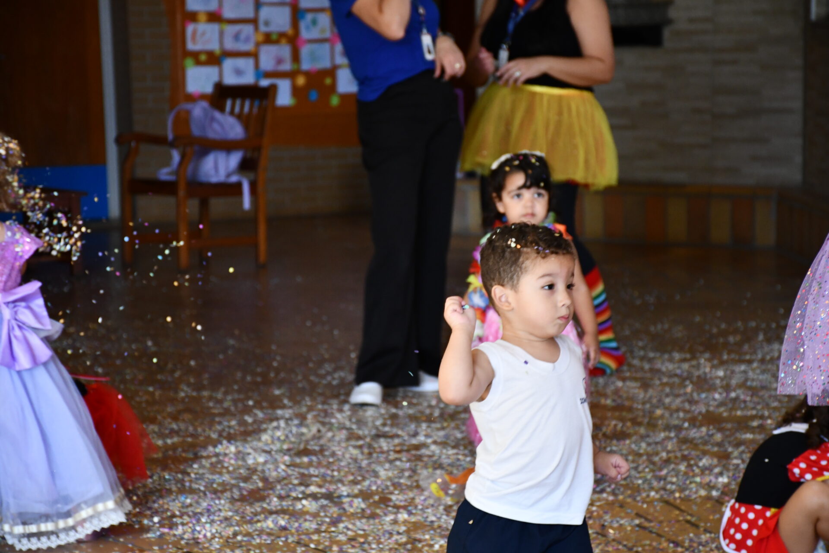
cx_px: 414
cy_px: 276
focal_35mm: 127
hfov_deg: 16.1
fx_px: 2924
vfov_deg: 10.8
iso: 1800
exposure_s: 1/250
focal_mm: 85
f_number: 5.3
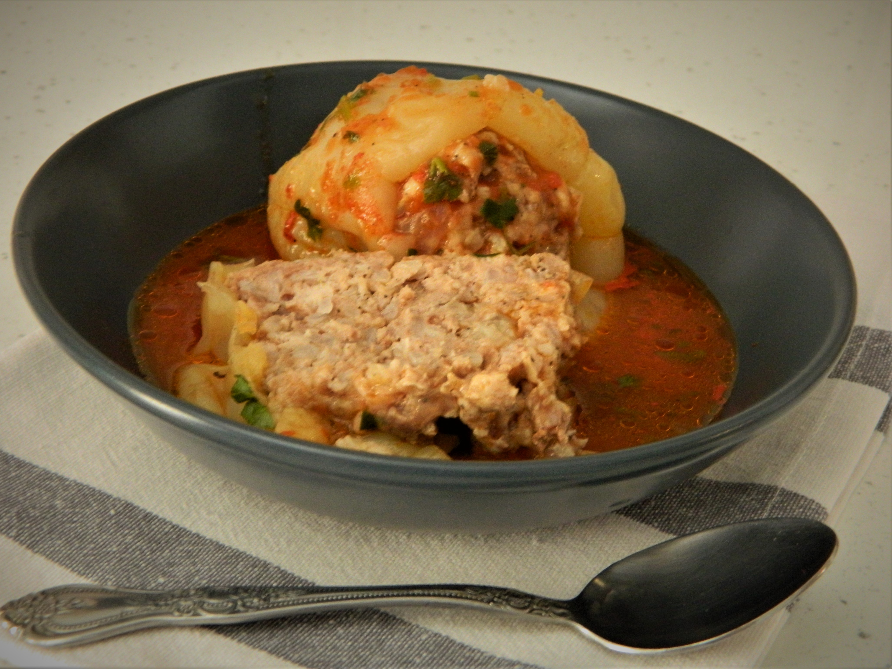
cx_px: 446
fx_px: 1469
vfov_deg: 25.7
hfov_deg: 33.8
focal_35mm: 57
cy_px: 334
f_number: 3.8
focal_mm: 10.2
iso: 500
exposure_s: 1/8
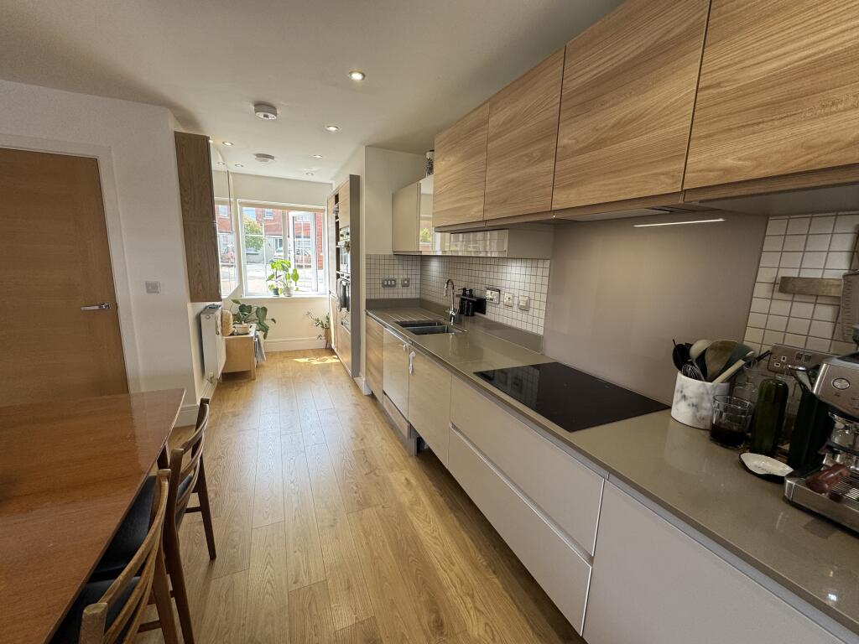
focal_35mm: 14
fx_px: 347
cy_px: 322
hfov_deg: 102.1
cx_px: 430
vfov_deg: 85.7
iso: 50
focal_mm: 2.22
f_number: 2.2
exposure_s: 1/99
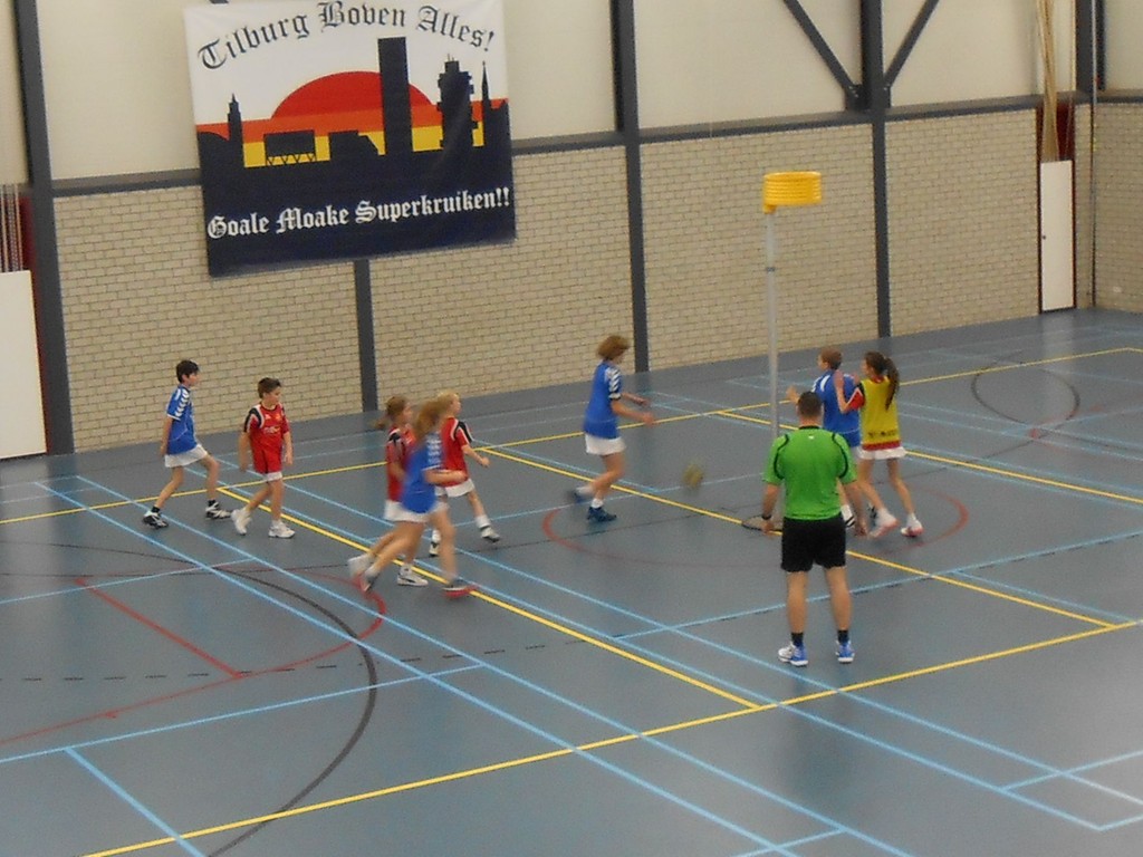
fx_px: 859
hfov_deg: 67.3
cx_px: 572
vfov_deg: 53.1
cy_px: 428
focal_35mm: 26
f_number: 3.5
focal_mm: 4.6
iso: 200
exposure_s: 1/30
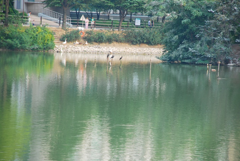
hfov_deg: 10.1
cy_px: 80
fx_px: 1352
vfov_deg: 6.8
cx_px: 120
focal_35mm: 202
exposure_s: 1/60
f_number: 5.6
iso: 100
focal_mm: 135
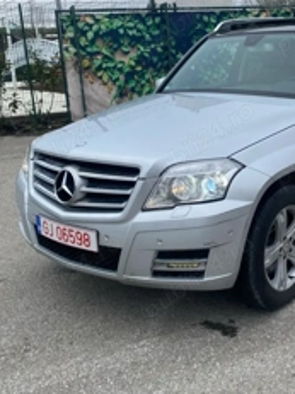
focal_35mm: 45
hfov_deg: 31.4
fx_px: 512
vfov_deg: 42.0
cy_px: 165
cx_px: 232
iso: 32
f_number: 1.8
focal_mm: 4.25
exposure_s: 1/1025
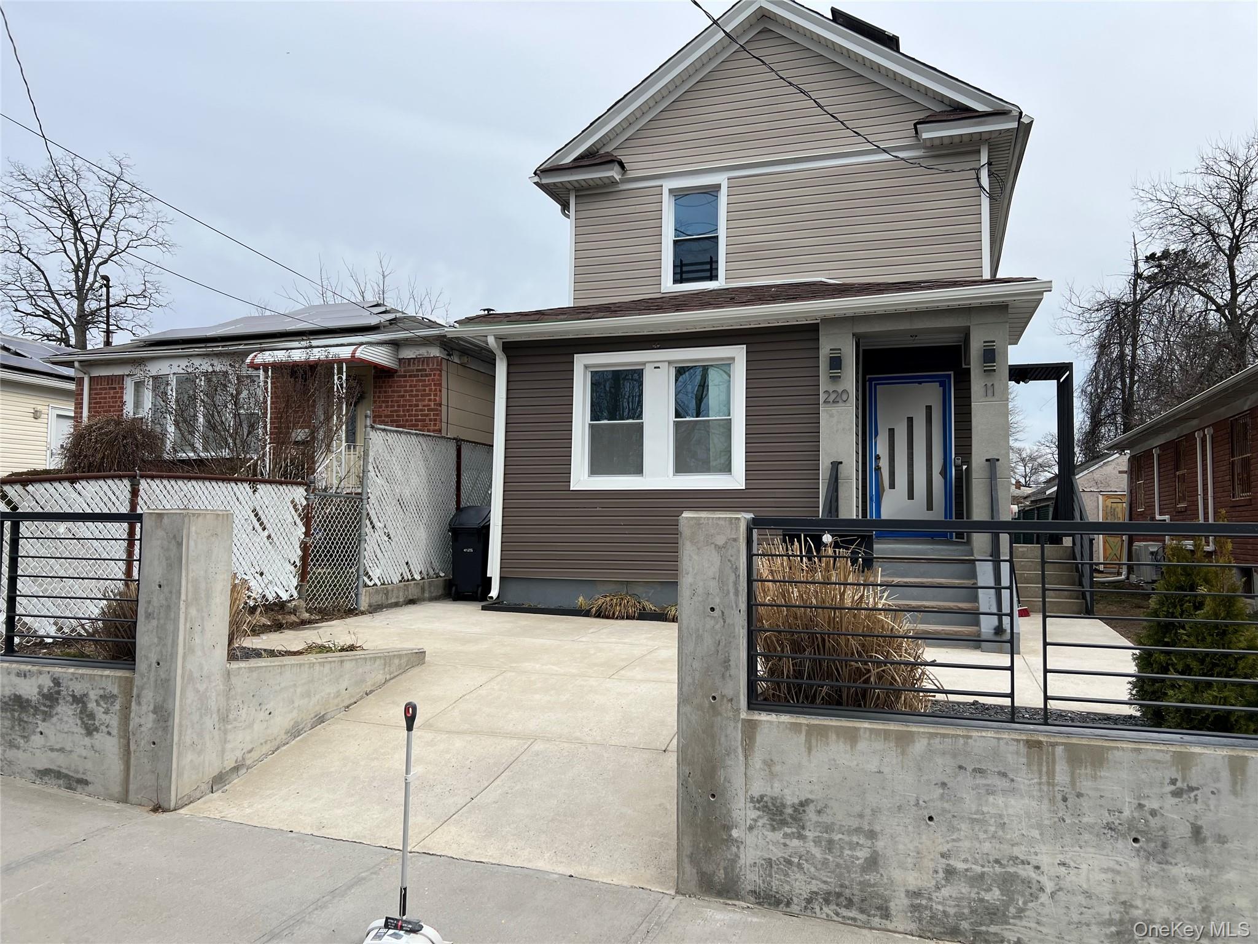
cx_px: 629
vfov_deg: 53.1
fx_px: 945
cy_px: 472
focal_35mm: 26
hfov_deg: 67.3
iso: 50
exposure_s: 1/2994
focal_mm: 5.7
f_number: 1.5
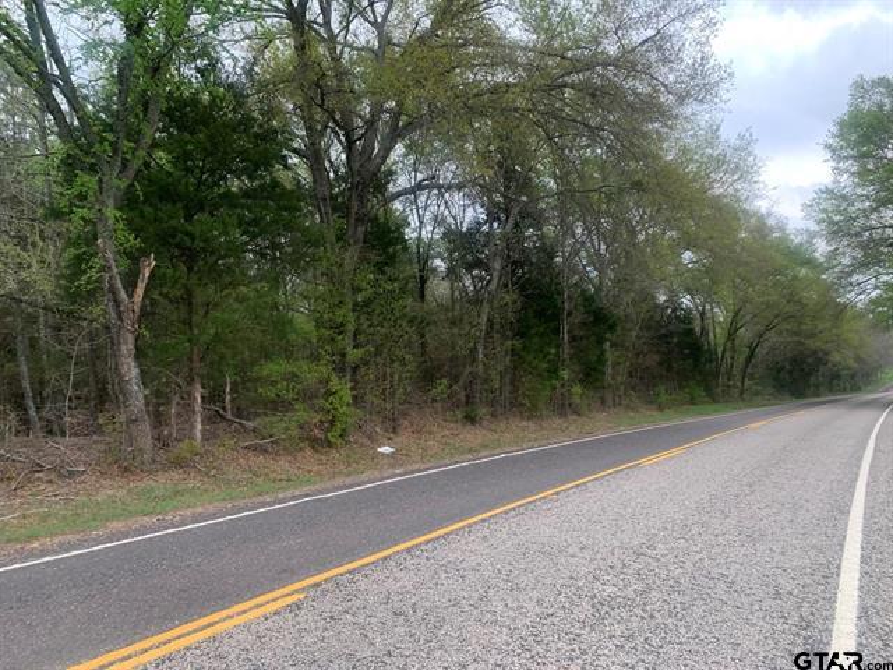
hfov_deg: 67.3
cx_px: 446
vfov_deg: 53.1
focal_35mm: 26
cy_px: 335
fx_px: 671
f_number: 1.8
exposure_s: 1/392
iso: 25
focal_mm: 4.25
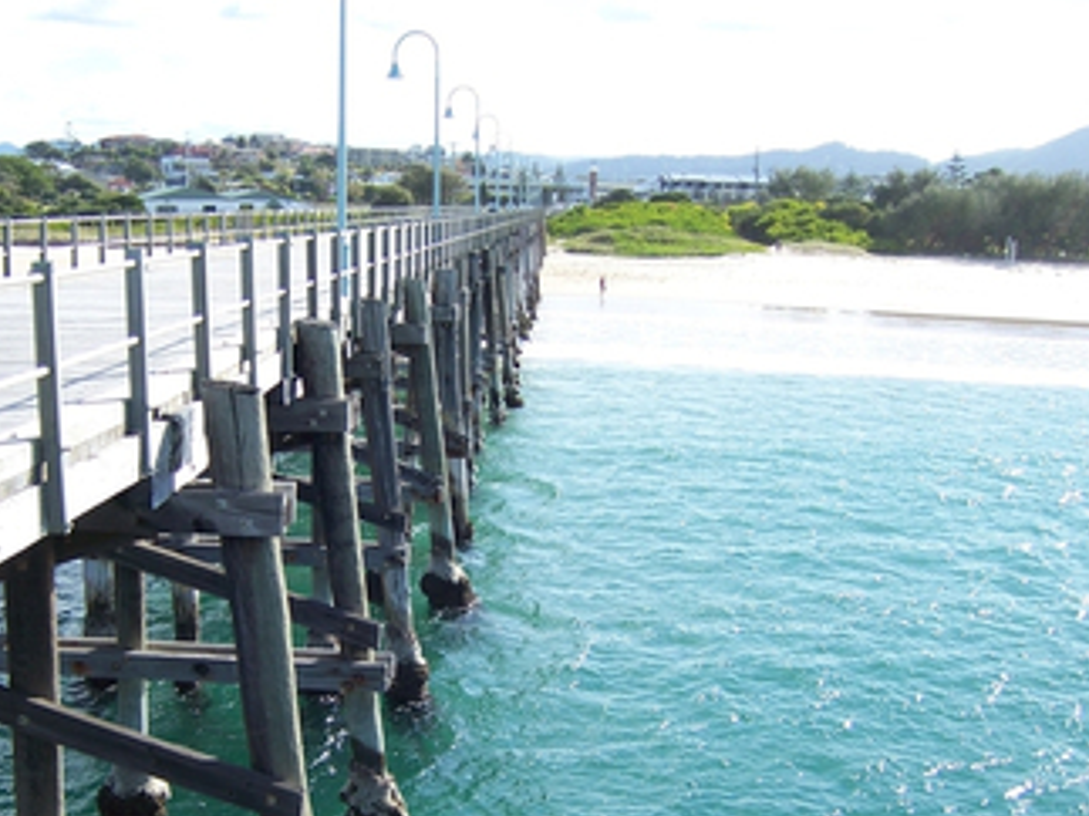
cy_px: 546
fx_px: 1541
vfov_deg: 29.4
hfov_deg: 38.7
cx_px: 411
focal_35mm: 49
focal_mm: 6.2
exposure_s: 1/640
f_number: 2.8
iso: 80
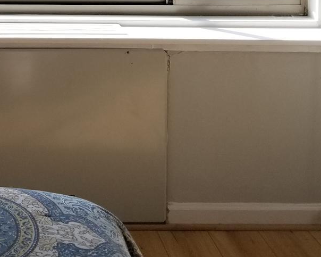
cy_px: -65
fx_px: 817
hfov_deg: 21.5
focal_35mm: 86
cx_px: 5
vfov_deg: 16.9
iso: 50
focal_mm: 4.25
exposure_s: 1/698
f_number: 1.7
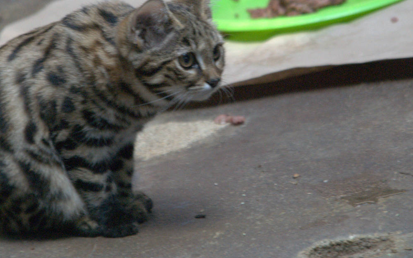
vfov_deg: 2.7
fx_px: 5527
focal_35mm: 491
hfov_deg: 4.3
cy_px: 64
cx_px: 179
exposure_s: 1/80
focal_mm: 200
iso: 1600
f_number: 6.3
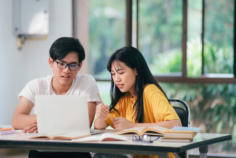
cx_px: 118
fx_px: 839
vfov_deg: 10.7
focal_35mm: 128
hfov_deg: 16.0
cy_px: 79
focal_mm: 85
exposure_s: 1/125
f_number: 1.8
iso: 400
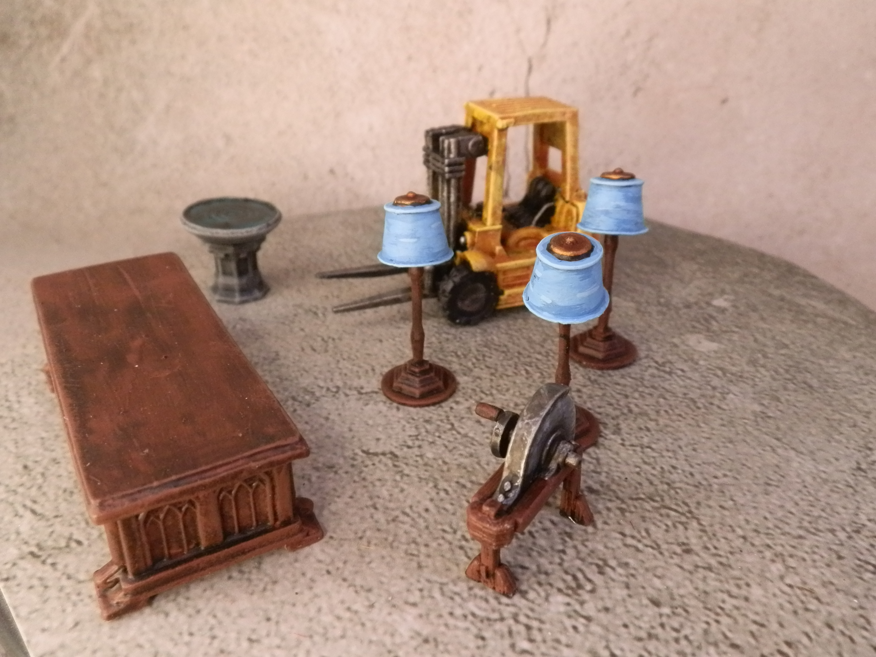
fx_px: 709
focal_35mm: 28
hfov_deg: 63.4
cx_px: 438
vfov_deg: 49.7
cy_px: 328
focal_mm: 5
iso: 400
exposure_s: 1/125
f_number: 3.1
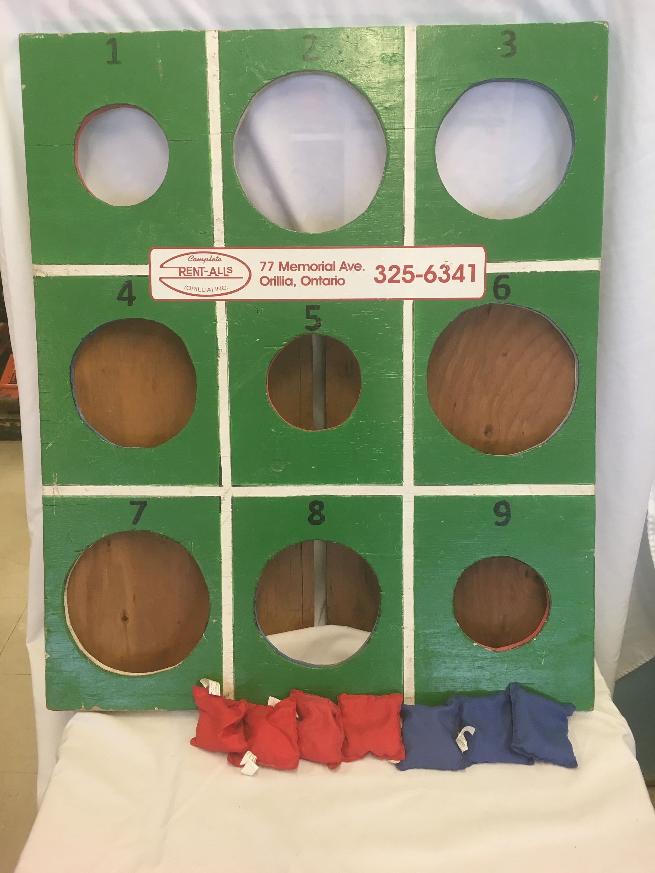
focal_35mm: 29
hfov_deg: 48.2
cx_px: 328
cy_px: 436
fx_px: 732
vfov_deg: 61.7
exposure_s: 1/30
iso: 80
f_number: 2.2
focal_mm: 4.15
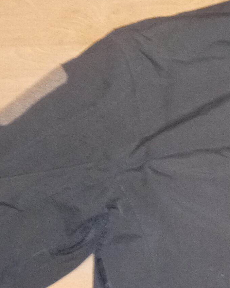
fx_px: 1081
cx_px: 323
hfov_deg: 11.7
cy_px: 124
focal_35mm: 127
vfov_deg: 15.2
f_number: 1.8
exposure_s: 1/16.7
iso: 2609
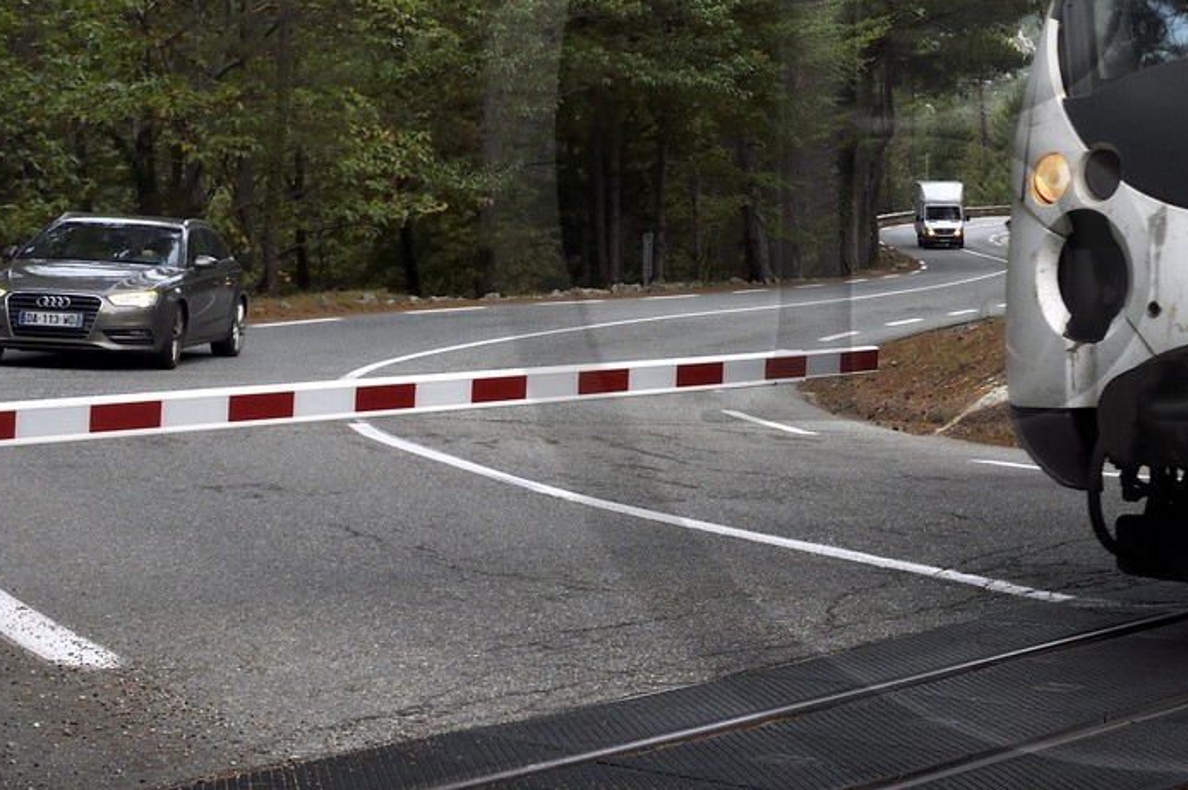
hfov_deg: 28.3
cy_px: 142
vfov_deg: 20.0
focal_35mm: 67
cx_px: 1186
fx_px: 2209
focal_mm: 29
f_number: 8
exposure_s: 1/320
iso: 800
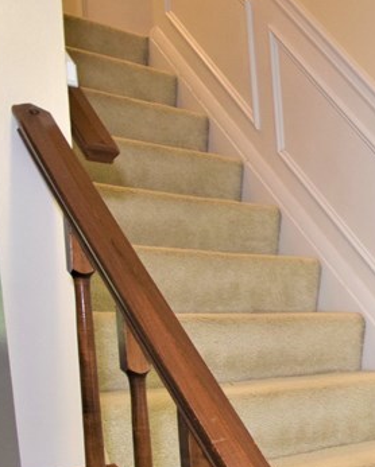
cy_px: 390
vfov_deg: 39.9
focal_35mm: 44
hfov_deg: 22.6
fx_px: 610
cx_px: 649
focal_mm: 10
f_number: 4
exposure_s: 1/60
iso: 800
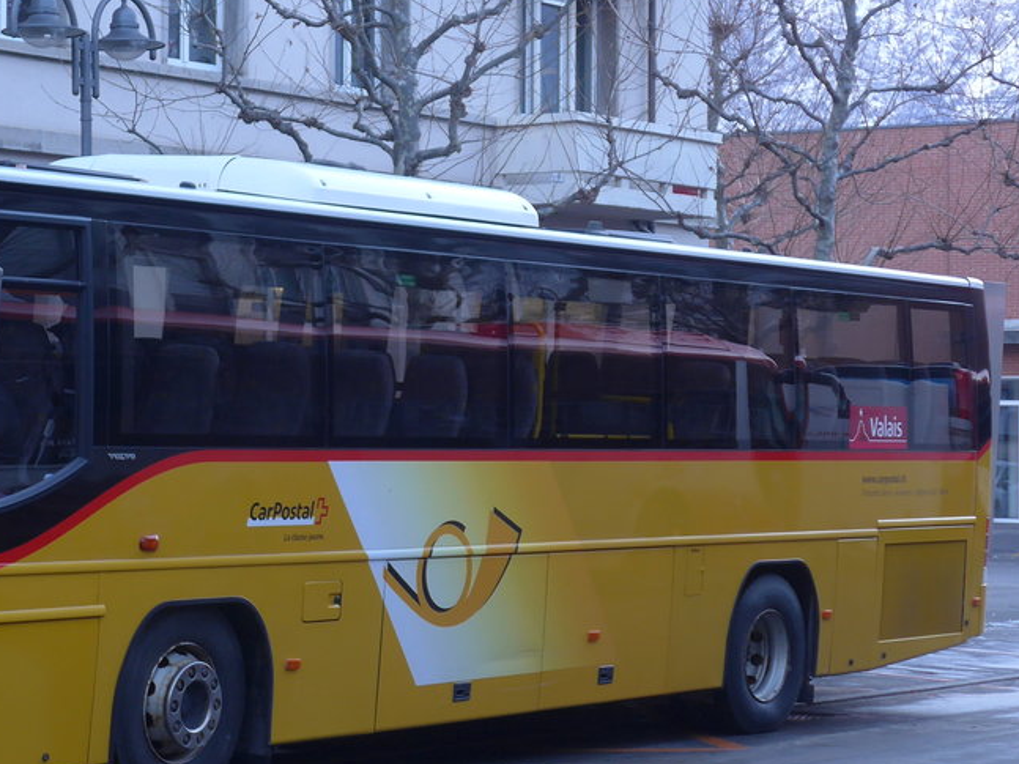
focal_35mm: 102
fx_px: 3002
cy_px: 309
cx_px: 268
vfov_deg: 14.5
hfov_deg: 19.1
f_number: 3.4
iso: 100
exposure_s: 1/60
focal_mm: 11.3
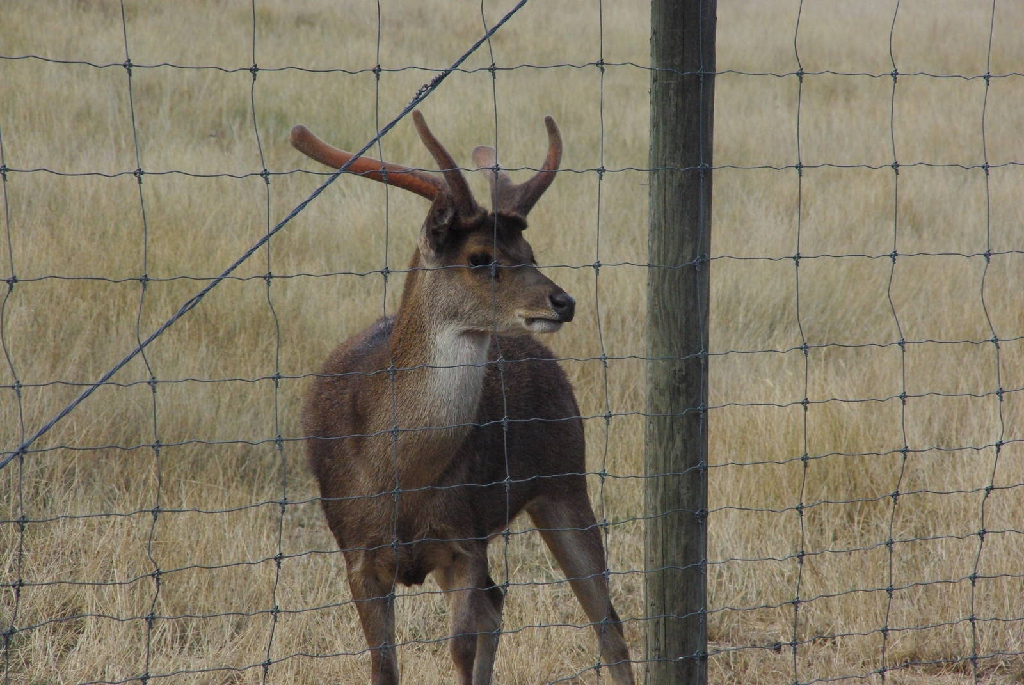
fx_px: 5667
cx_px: 512
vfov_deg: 6.9
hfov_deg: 10.3
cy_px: 342
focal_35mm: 199
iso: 1600
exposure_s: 1/1000
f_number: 11
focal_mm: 133
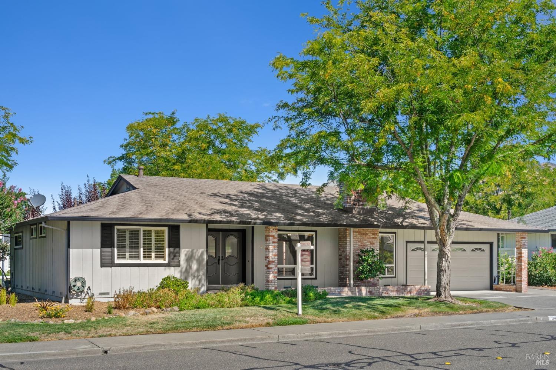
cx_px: 278
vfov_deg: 31.2
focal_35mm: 43
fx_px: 664
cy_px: 185
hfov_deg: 45.4
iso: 100
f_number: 8
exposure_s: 1/50
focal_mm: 43
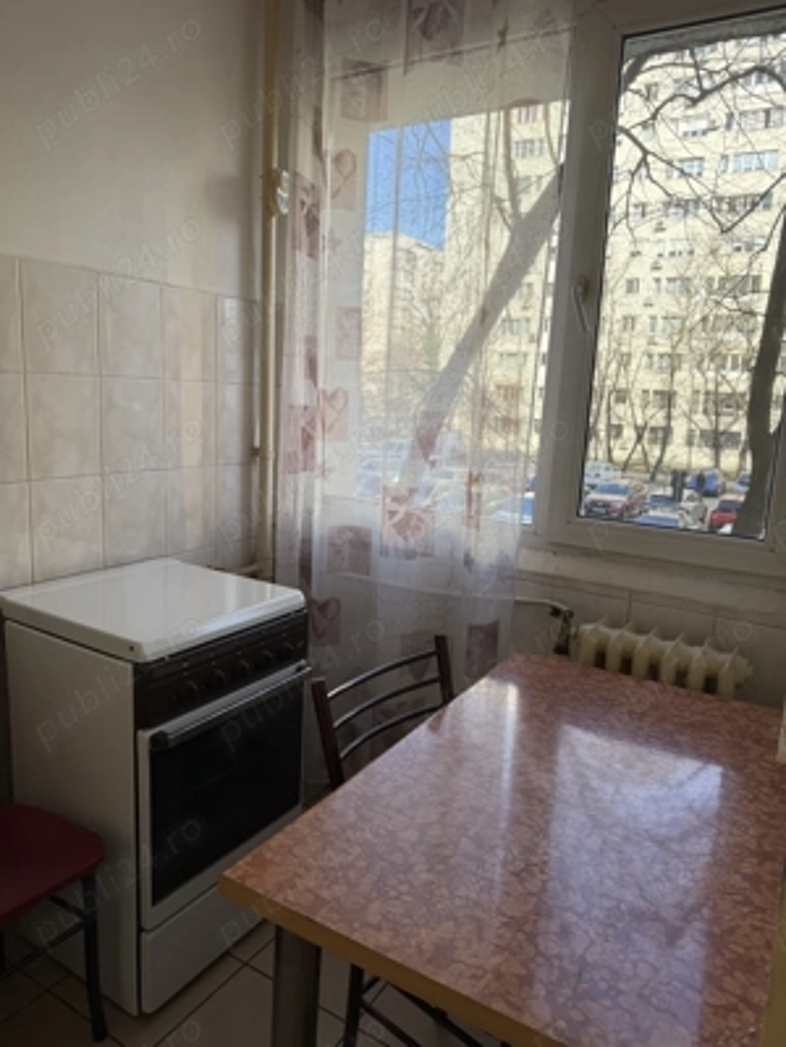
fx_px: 727
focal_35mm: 24
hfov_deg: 56.8
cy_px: 524
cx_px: 393
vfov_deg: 71.6
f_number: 1.78
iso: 100
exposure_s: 1/507
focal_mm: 6.76
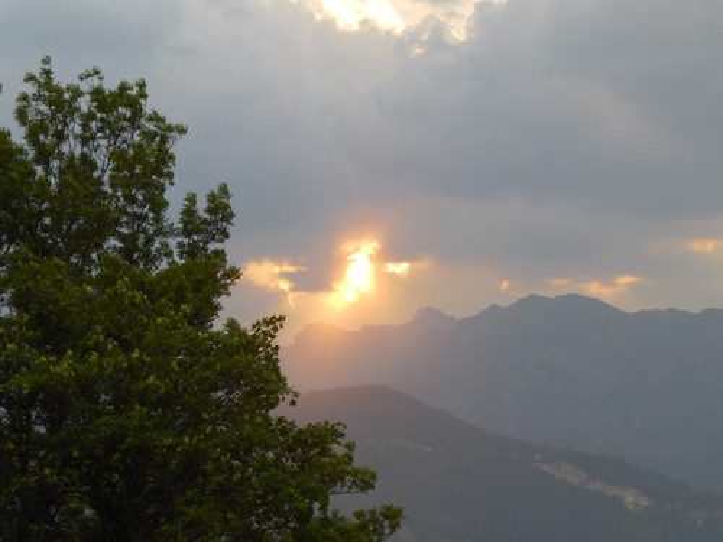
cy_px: 271
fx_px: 2673
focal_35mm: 128
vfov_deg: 11.6
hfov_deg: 15.4
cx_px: 362
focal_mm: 22.8
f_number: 5.9
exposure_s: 1/100
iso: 100
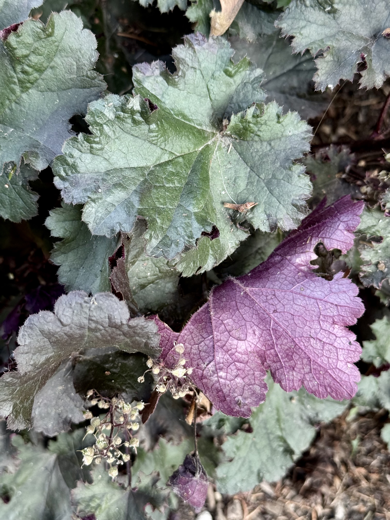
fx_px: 721
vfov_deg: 39.7
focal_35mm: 48
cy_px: 260
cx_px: 195
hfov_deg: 30.3
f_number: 1.78
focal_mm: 6.76
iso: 160
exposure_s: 1/111
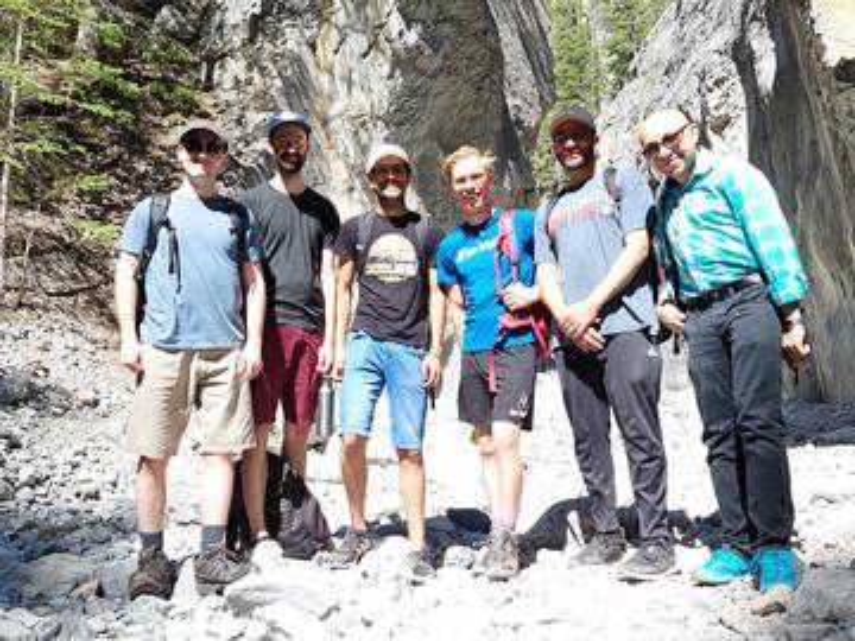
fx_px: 593
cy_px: 320
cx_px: 428
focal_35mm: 24
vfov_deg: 56.8
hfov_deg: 71.6
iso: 40
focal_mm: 5.23
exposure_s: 1/468
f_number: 1.8
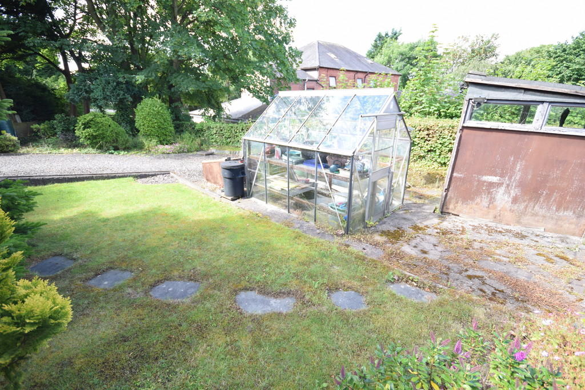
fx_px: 268
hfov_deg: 95.0
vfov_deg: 72.1
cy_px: 195
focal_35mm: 16
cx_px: 292
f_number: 6.3
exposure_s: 1/160
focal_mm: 11
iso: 400
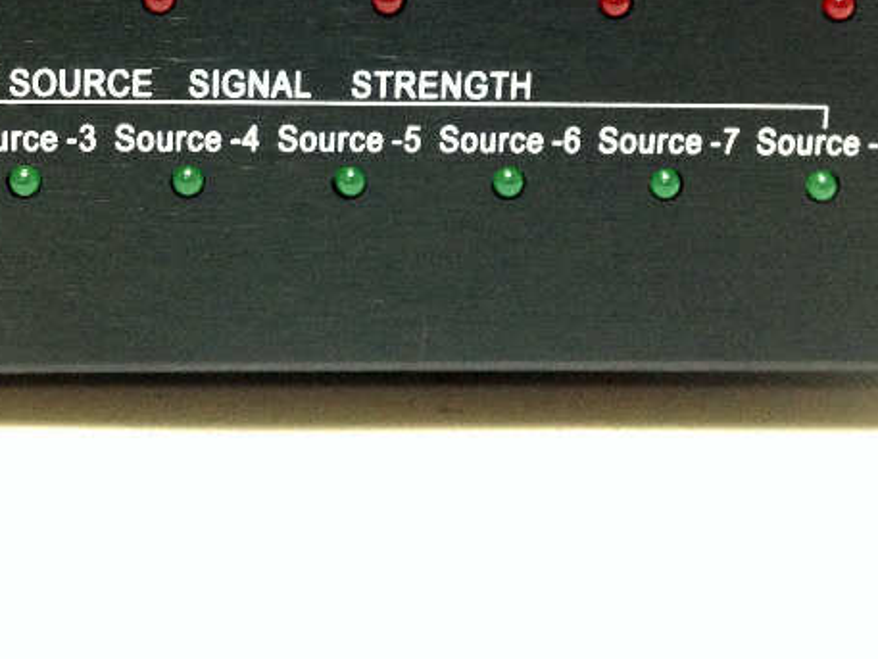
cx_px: 355
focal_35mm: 98
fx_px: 2486
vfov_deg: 14.5
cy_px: -177
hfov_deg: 20.0
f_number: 2.4
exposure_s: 1/20
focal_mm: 4.28
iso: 160
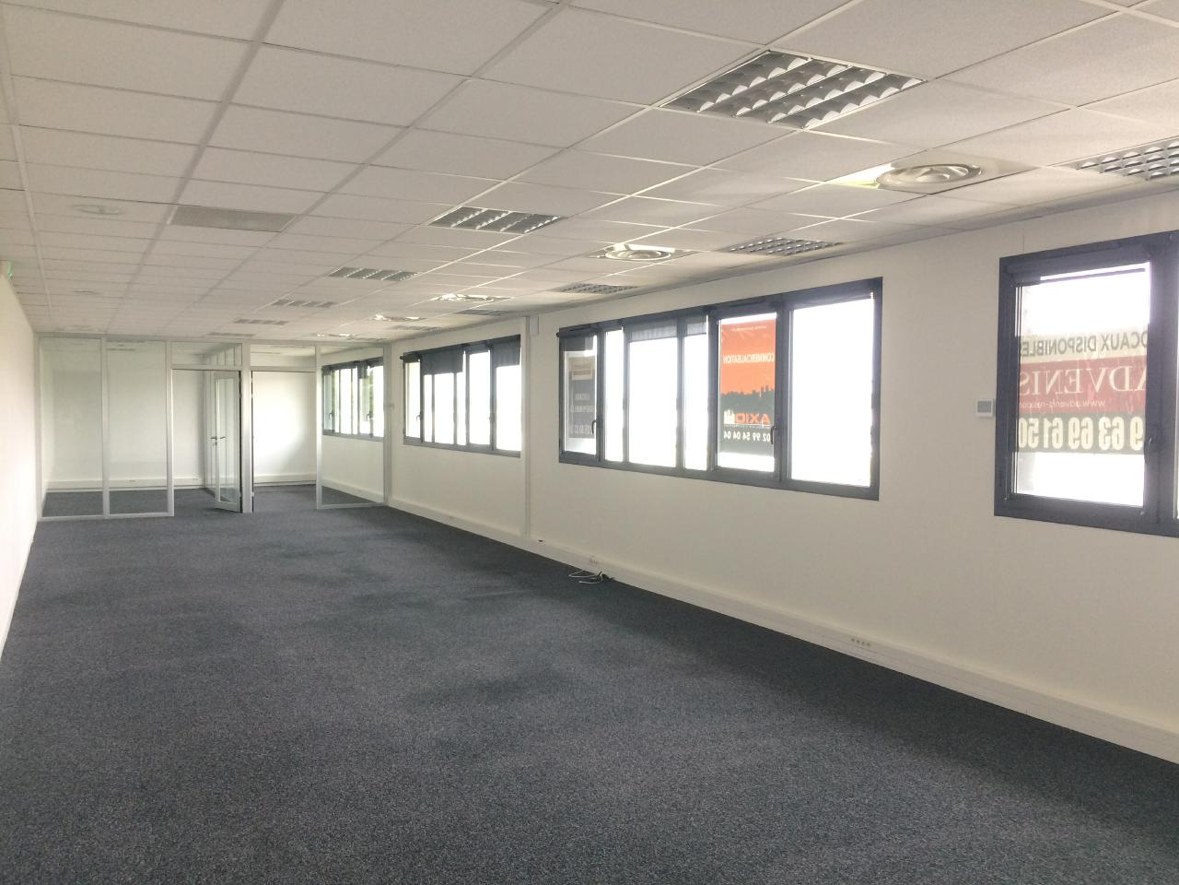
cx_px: 590
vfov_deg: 48.2
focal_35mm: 29
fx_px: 988
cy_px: 442
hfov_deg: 61.7
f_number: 2.2
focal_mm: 4.15
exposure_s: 1/100
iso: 64
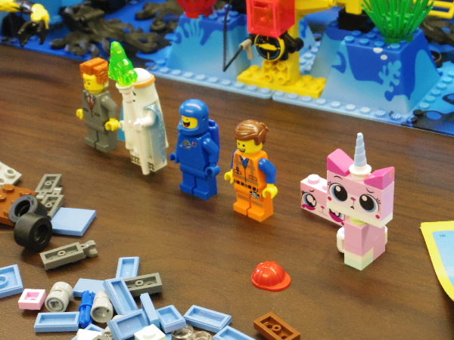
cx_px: 227
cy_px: 170
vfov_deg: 20.7
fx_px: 931
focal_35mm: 71
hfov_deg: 27.4
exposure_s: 1/80
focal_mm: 12.9
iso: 1600
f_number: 4
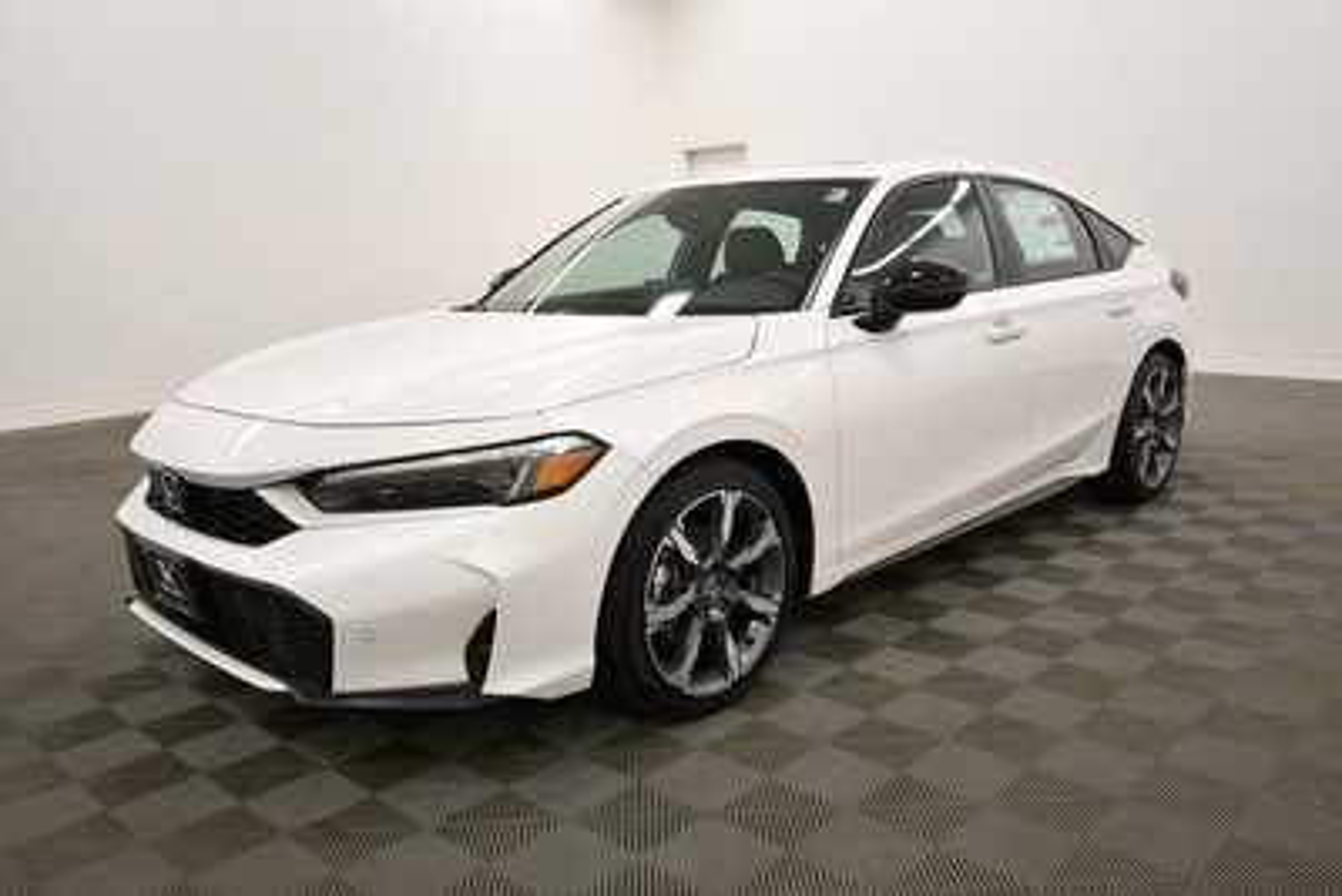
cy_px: 448
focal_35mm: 28
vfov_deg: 46.4
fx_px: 1044
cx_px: 671
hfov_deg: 65.5
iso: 800
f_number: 5.6
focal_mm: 19
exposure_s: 1/250
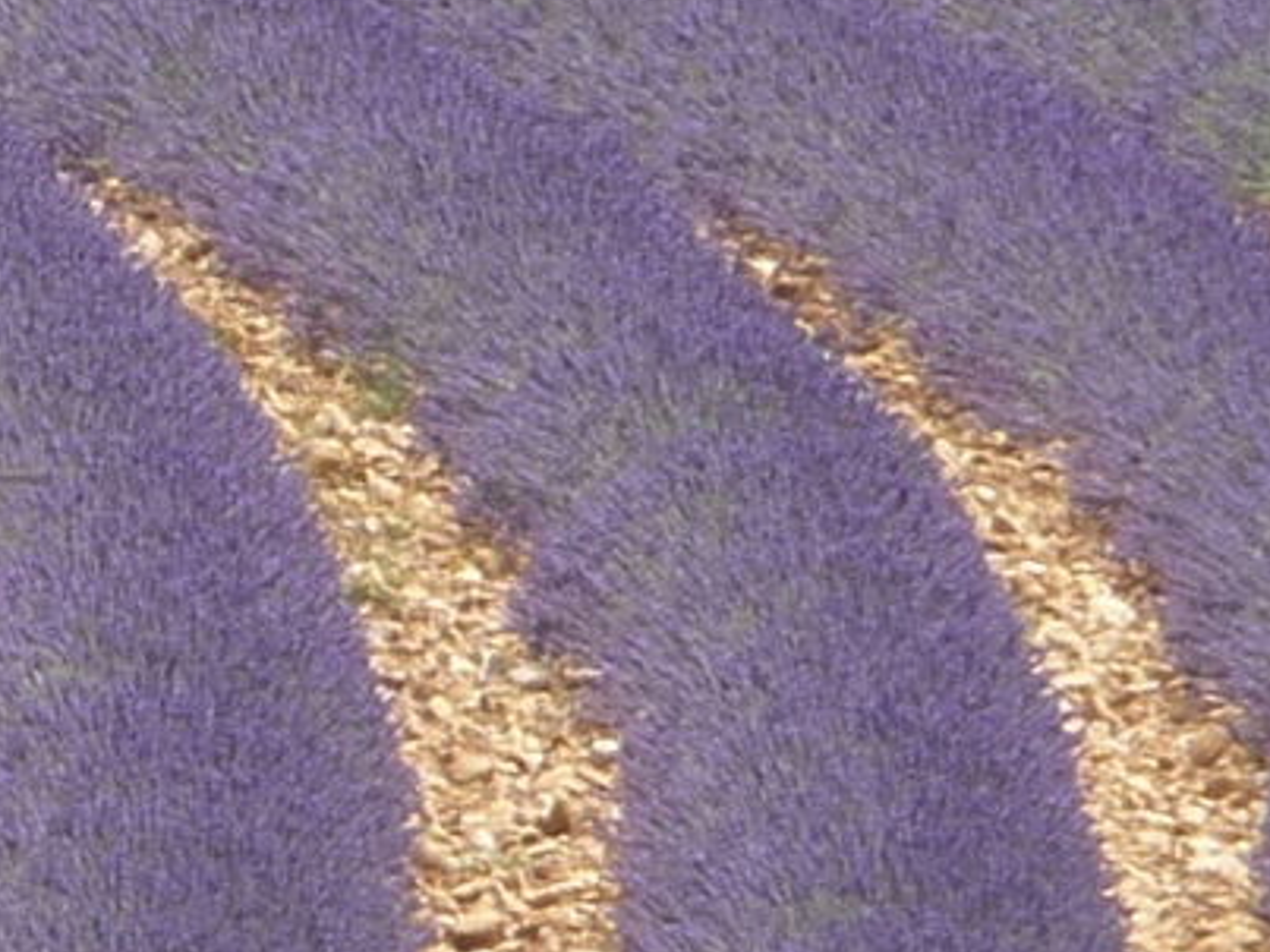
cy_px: 580
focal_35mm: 1709
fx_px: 62682
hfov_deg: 1.2
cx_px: -618
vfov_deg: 0.9
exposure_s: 1/400
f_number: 4.9
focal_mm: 44
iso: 100
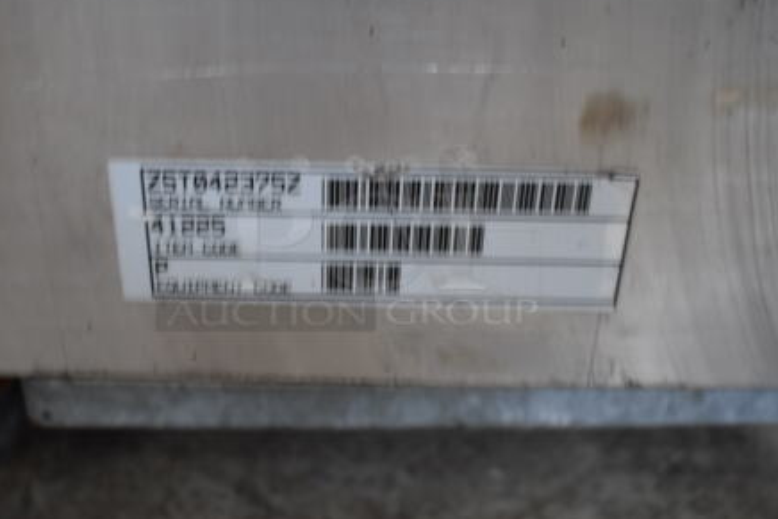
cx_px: 355
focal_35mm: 42
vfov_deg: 31.9
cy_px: 237
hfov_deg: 46.3
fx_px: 908
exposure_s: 1/60
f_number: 4
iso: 900
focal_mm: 20
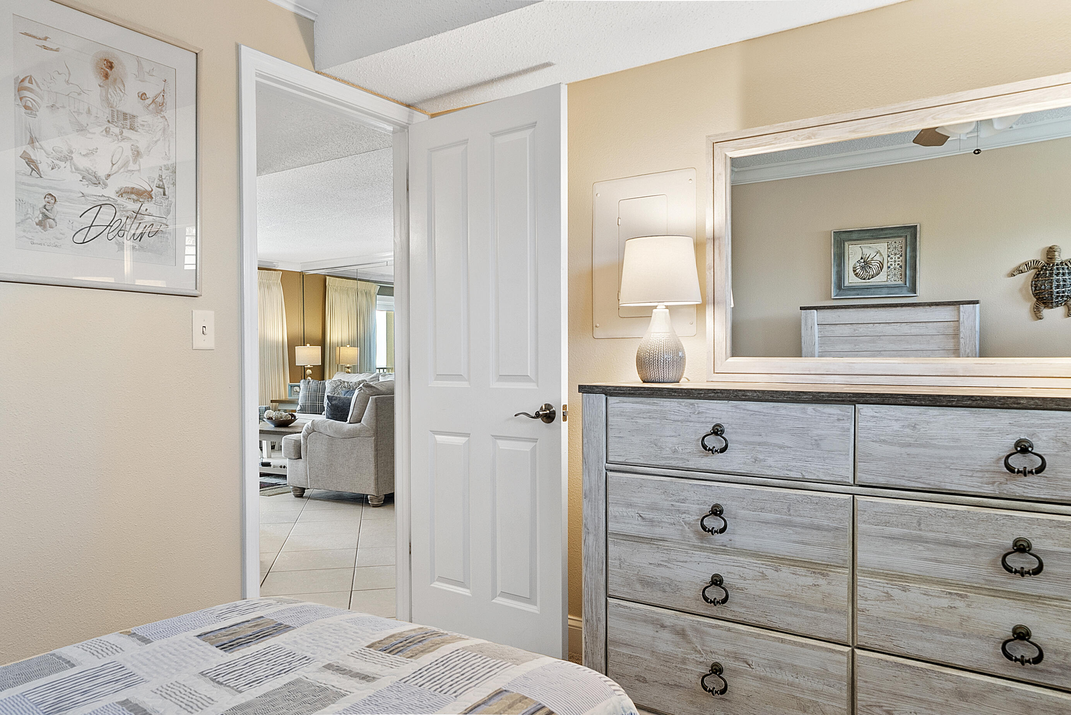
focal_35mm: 25
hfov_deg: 71.5
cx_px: 536
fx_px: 744
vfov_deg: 51.3
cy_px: 358
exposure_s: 1/2
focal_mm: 17
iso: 640
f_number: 8
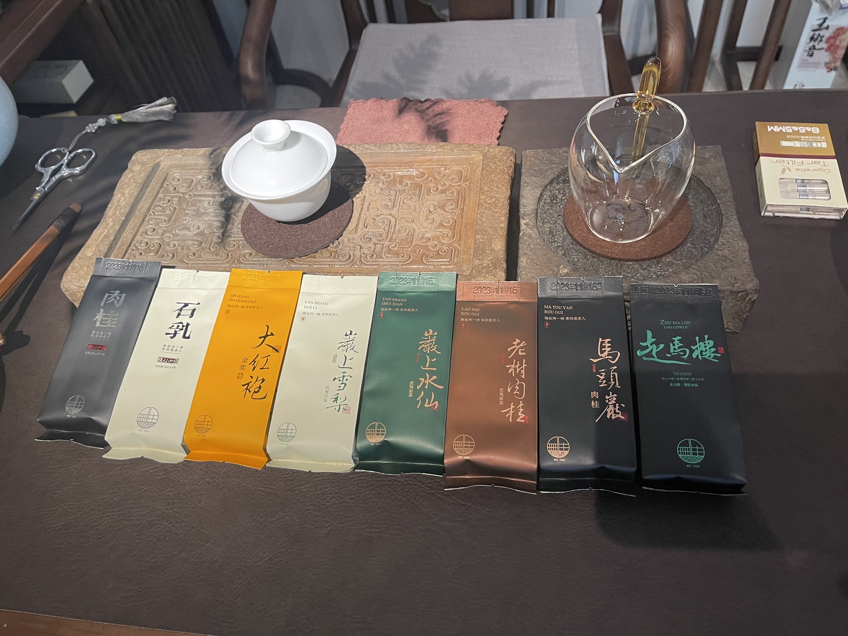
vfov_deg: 54.9
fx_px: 612
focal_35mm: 25
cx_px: 424
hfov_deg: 69.4
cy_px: 318
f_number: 1.6
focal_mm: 5.1
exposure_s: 1/99
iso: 125
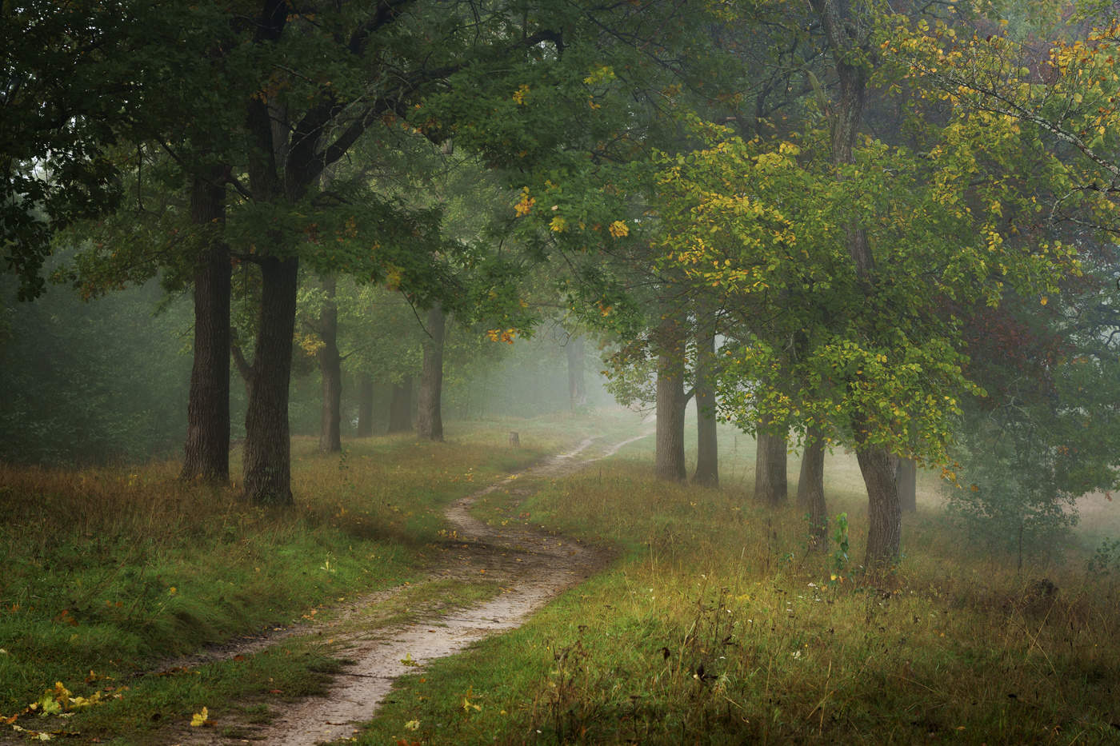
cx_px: 560
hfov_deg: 21.7
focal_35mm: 94
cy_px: 373
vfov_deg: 14.5
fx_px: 2924
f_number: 10
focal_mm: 94
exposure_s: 1/30
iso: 100
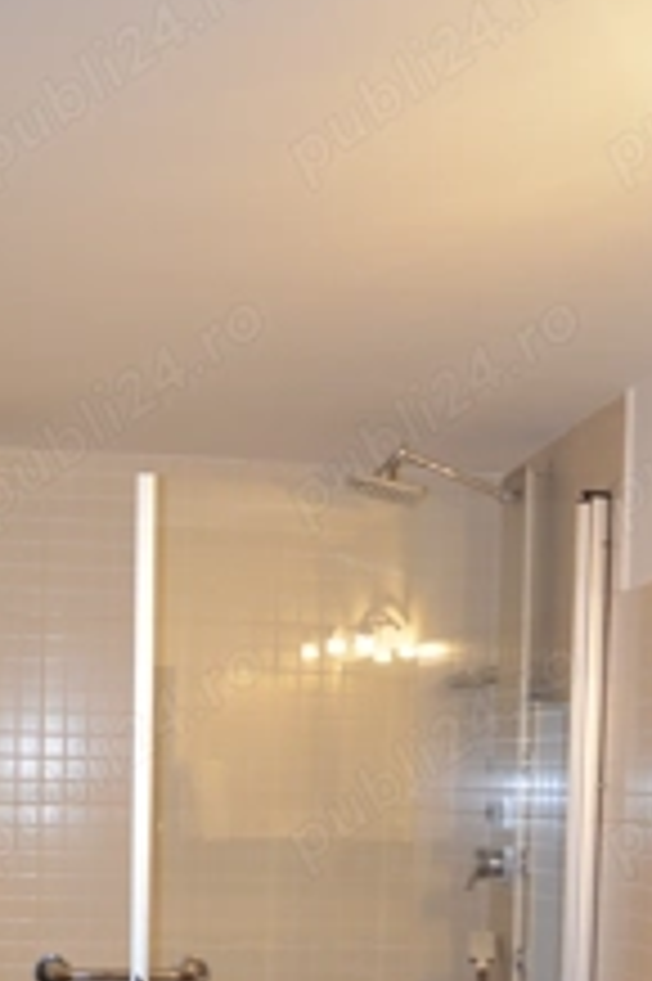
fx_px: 1524
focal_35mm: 56
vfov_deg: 33.1
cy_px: 947
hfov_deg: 24.1
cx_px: 274
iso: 900
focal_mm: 18
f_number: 3.5
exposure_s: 1/60
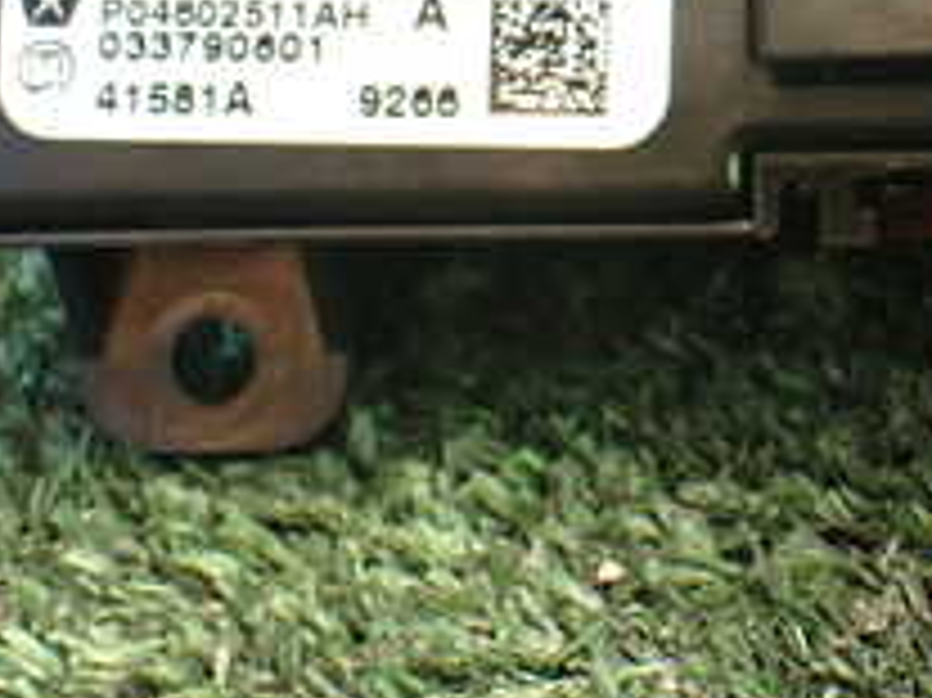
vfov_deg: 16.4
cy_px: -95
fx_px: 2341
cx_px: 1049
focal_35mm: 87
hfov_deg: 21.3
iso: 800
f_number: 2.3
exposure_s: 1/80
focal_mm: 5.4
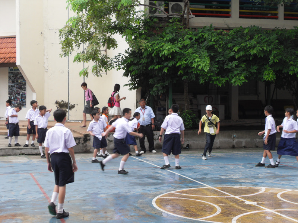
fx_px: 560
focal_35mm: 65
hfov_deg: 29.8
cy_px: 112
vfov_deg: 22.6
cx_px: 149
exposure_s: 1/60
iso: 120
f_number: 4.5
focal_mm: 13.9
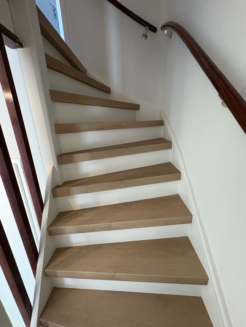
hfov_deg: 85.7
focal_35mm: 14
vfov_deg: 102.1
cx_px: 123
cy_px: 164
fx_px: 133
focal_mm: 2.22
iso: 320
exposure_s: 1/60
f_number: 2.2
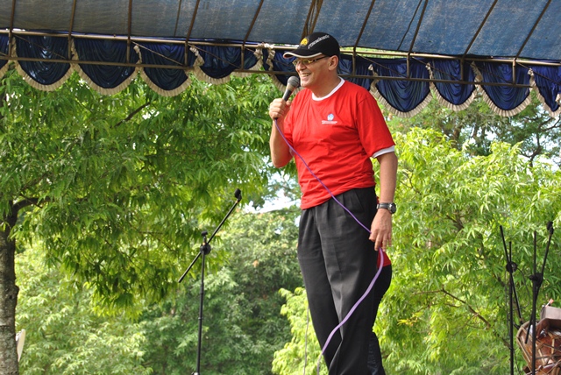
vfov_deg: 16.6
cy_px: 188
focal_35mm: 82
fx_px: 1287
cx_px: 280
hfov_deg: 24.6
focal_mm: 55
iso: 200
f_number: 5.6
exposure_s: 1/125
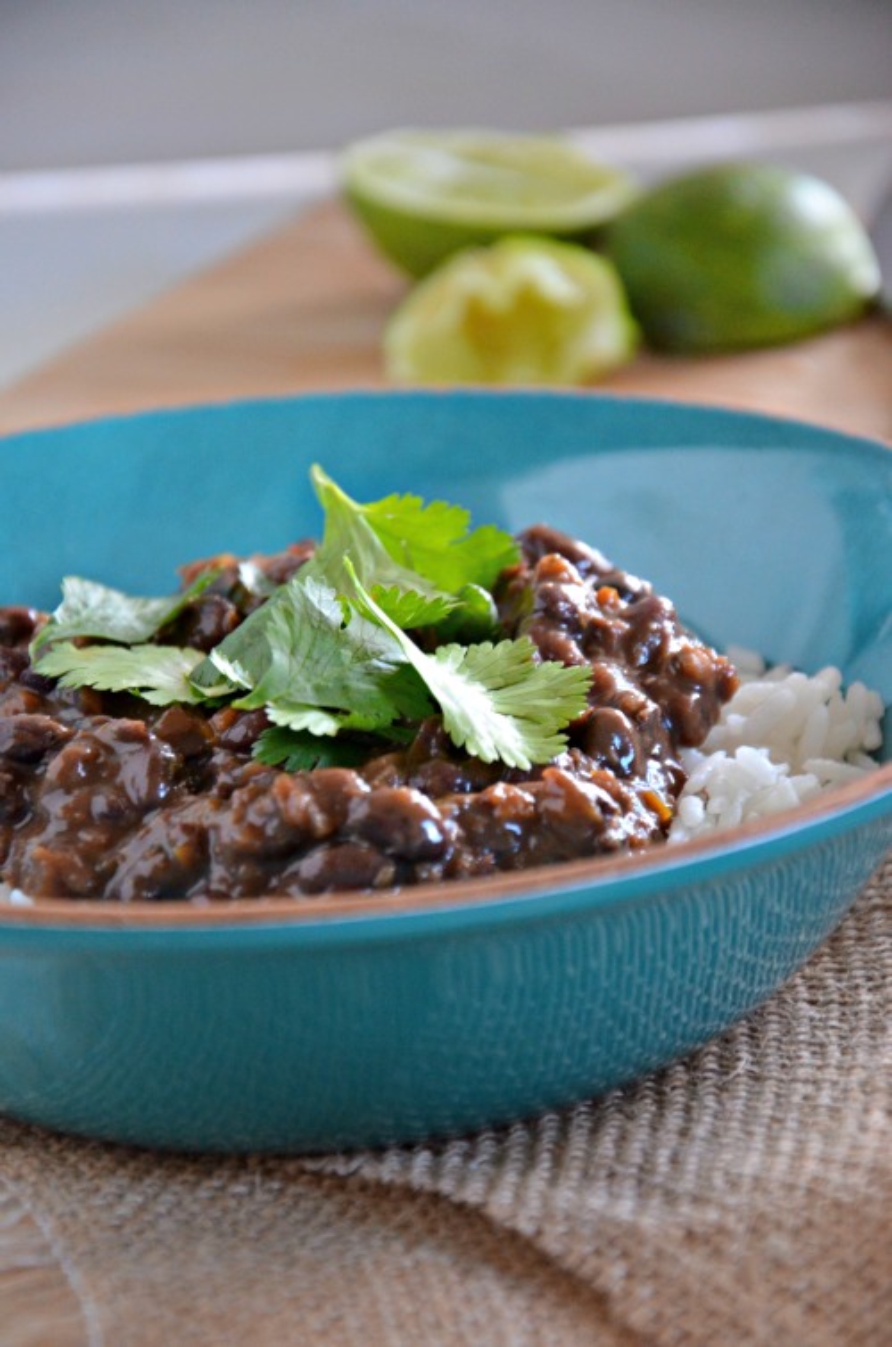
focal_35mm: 158
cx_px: 446
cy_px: 674
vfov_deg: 13.1
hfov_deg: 8.7
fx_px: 5880
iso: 1600
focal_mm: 105
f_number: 5.6
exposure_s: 1/60
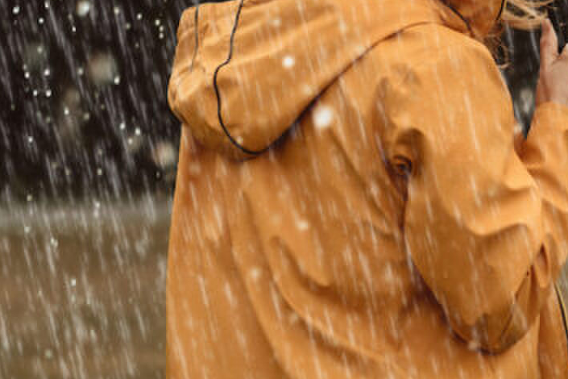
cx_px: 604
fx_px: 1720
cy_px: 7
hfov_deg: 18.2
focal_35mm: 109
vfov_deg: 12.4
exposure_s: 1/500
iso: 100
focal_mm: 50
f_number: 1.4
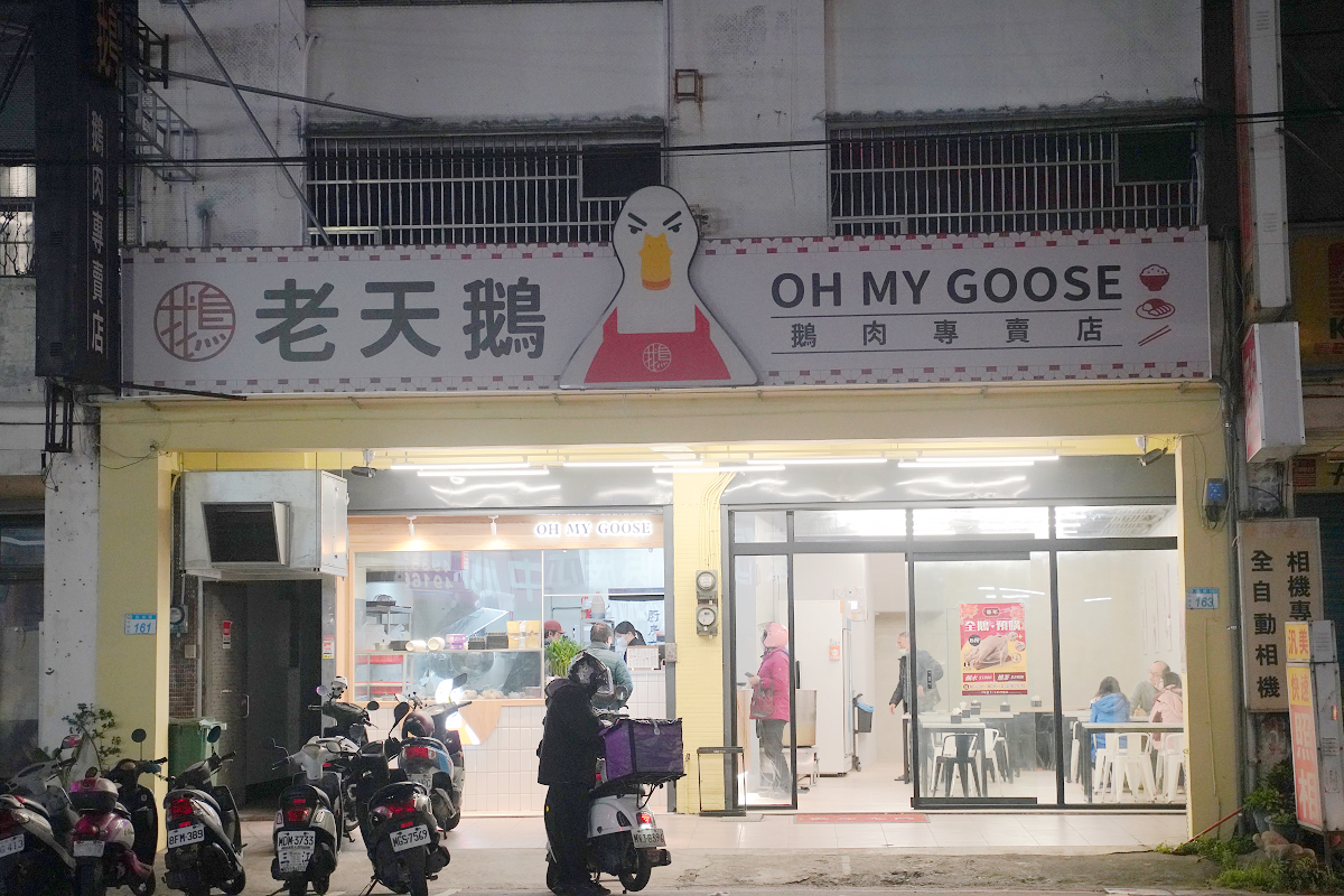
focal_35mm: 71
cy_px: 448
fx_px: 2650
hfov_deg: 28.5
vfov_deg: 19.2
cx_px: 672
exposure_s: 1/160
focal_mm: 71
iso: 5000
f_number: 4
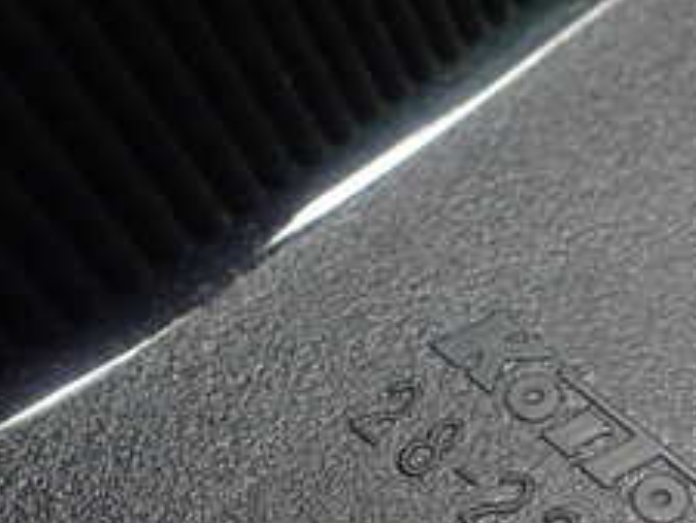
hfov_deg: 24.3
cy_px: 470
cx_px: 458
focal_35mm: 80
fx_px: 1609
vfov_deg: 18.2
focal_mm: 5.4
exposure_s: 1/100
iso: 800
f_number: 2.3
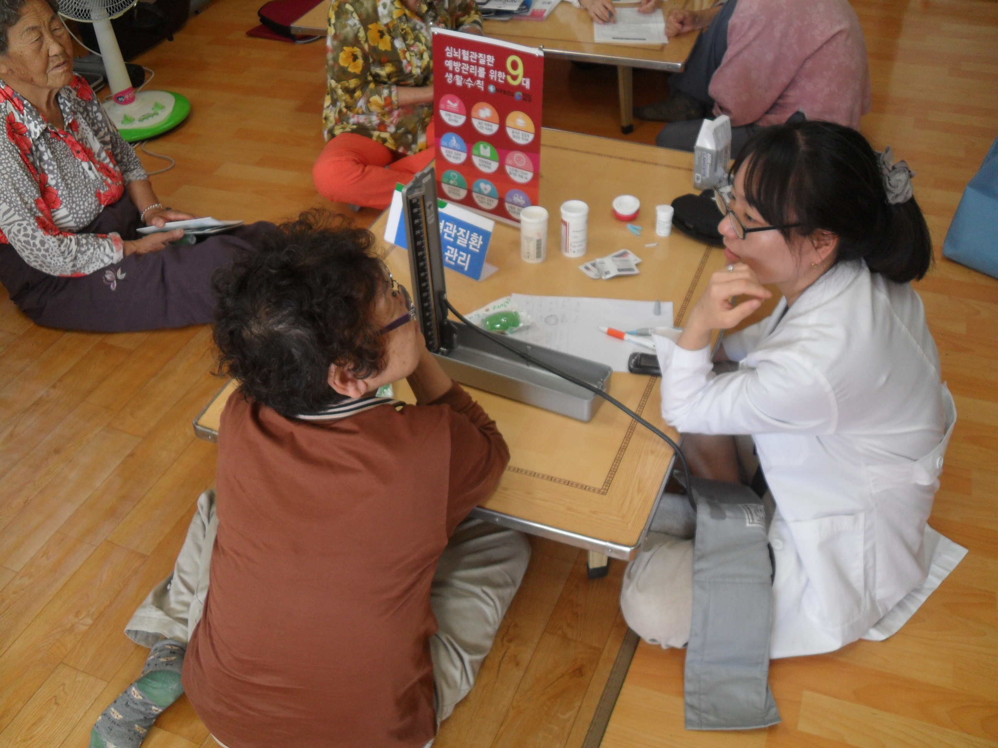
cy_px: 374
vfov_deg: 40.7
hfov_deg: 52.6
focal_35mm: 35
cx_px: 499
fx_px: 1009
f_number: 2.8
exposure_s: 1/45
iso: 100
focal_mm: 6.2
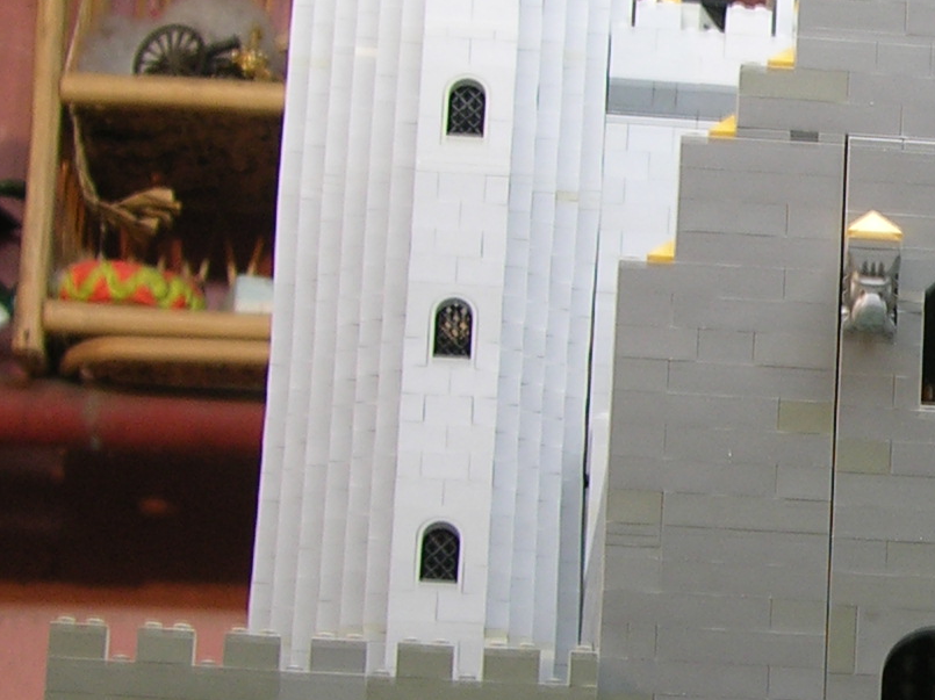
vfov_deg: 10.4
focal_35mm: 142
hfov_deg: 13.5
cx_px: 1096
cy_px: 433
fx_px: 3834
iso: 50
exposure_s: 1/4.3
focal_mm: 8.9
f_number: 2.8
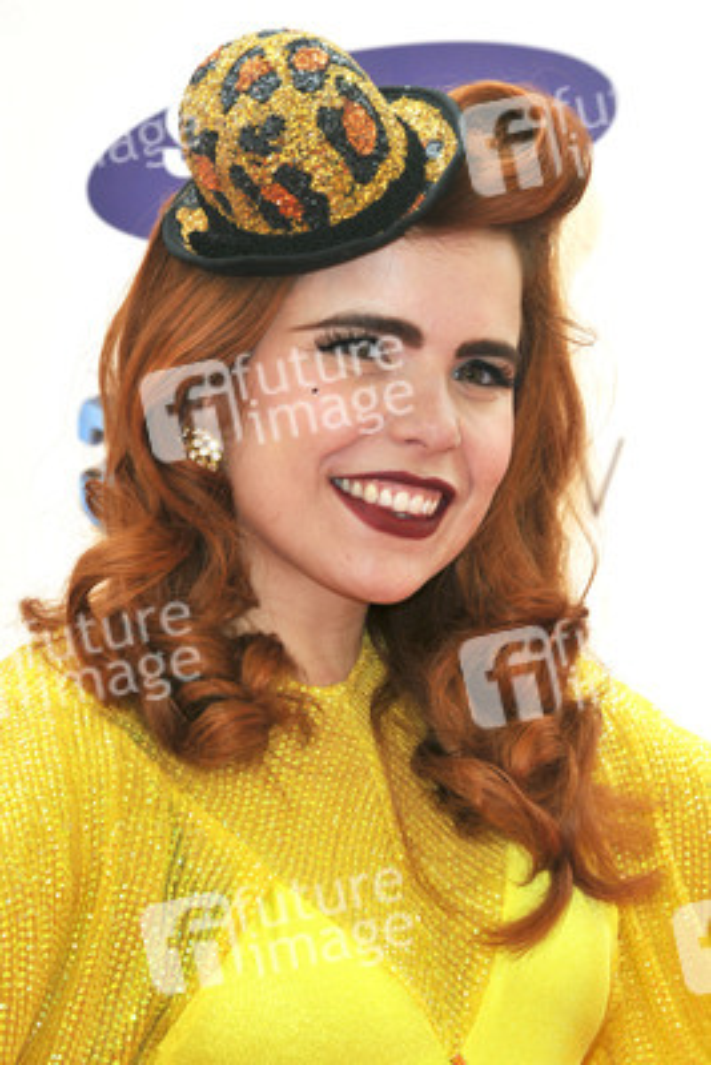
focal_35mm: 180
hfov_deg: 7.6
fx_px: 5327
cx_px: 356
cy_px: 532
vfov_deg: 11.4
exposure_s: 1/200
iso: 200
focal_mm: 120
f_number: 5.6
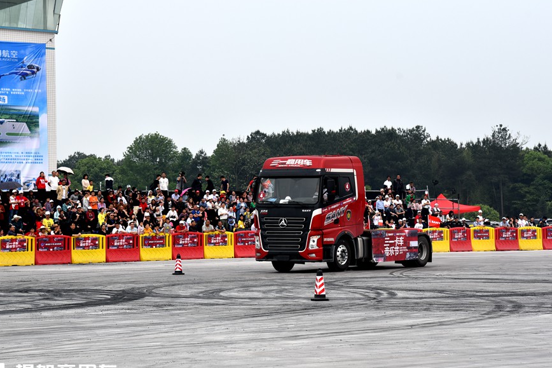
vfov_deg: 14.9
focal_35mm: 92
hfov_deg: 22.1
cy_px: 189
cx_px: 286
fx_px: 1411
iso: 200
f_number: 7.1
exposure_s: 1/800
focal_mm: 78
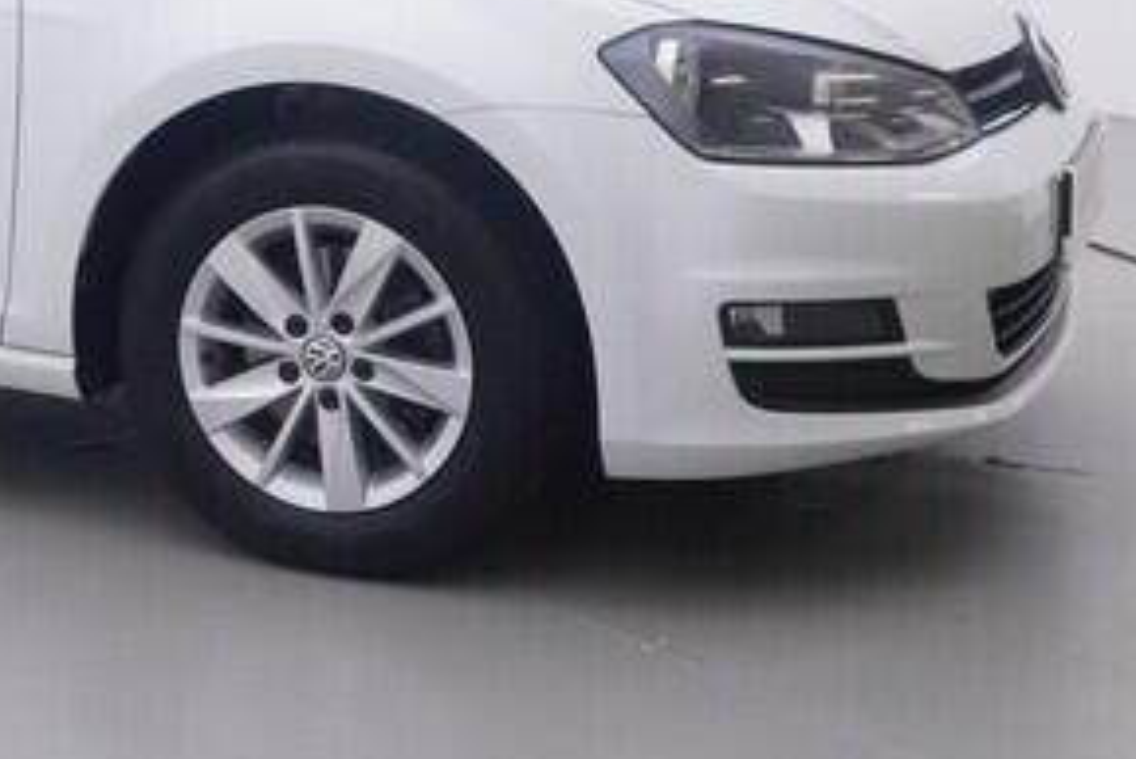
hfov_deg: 23.9
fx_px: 2518
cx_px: -83
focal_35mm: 80
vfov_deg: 16.7
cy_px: -8
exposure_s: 1/80
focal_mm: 15
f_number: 5
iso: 200
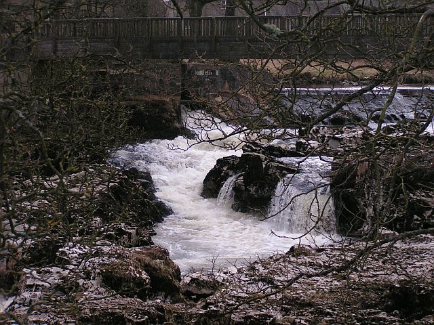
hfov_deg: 18.2
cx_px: 217
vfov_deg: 13.7
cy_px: 162
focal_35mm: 108
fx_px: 1354
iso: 80
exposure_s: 1/125
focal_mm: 16.6
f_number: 3.5
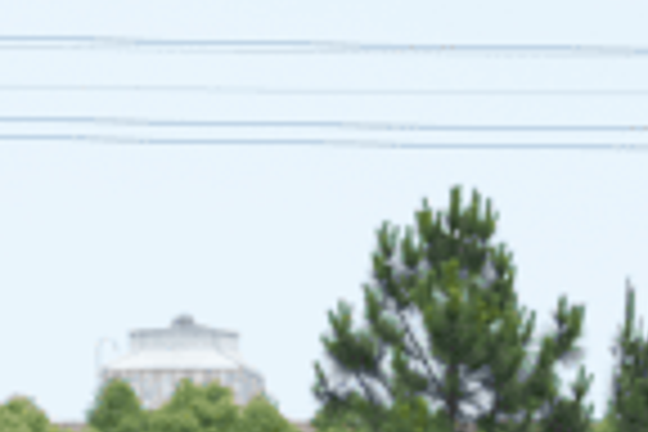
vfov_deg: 2.1
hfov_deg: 3.1
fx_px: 11789
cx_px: -153
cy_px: 1310
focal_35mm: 655
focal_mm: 105
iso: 400
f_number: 9
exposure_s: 1/400
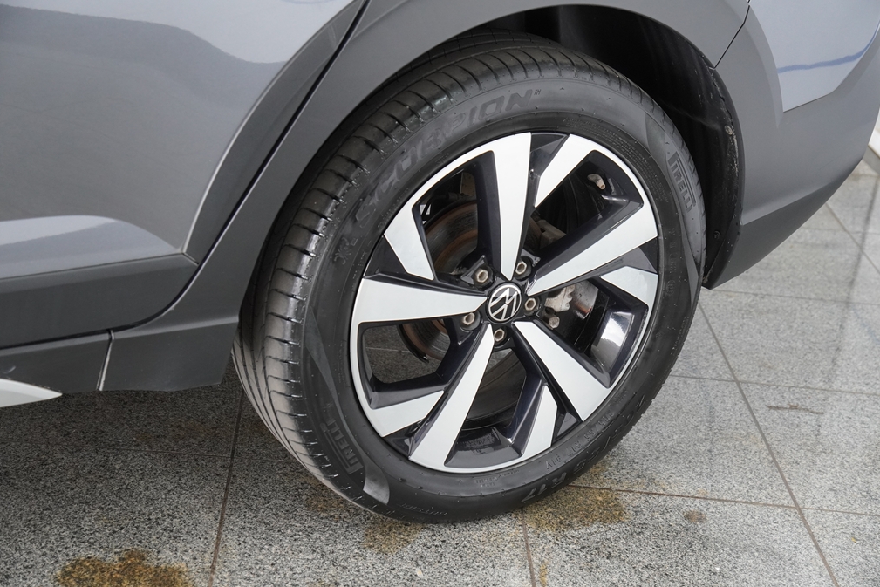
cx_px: 446
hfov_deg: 30.1
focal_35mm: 67
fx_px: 1638
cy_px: 293
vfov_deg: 20.3
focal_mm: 44
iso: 1250
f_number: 4
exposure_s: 1/160
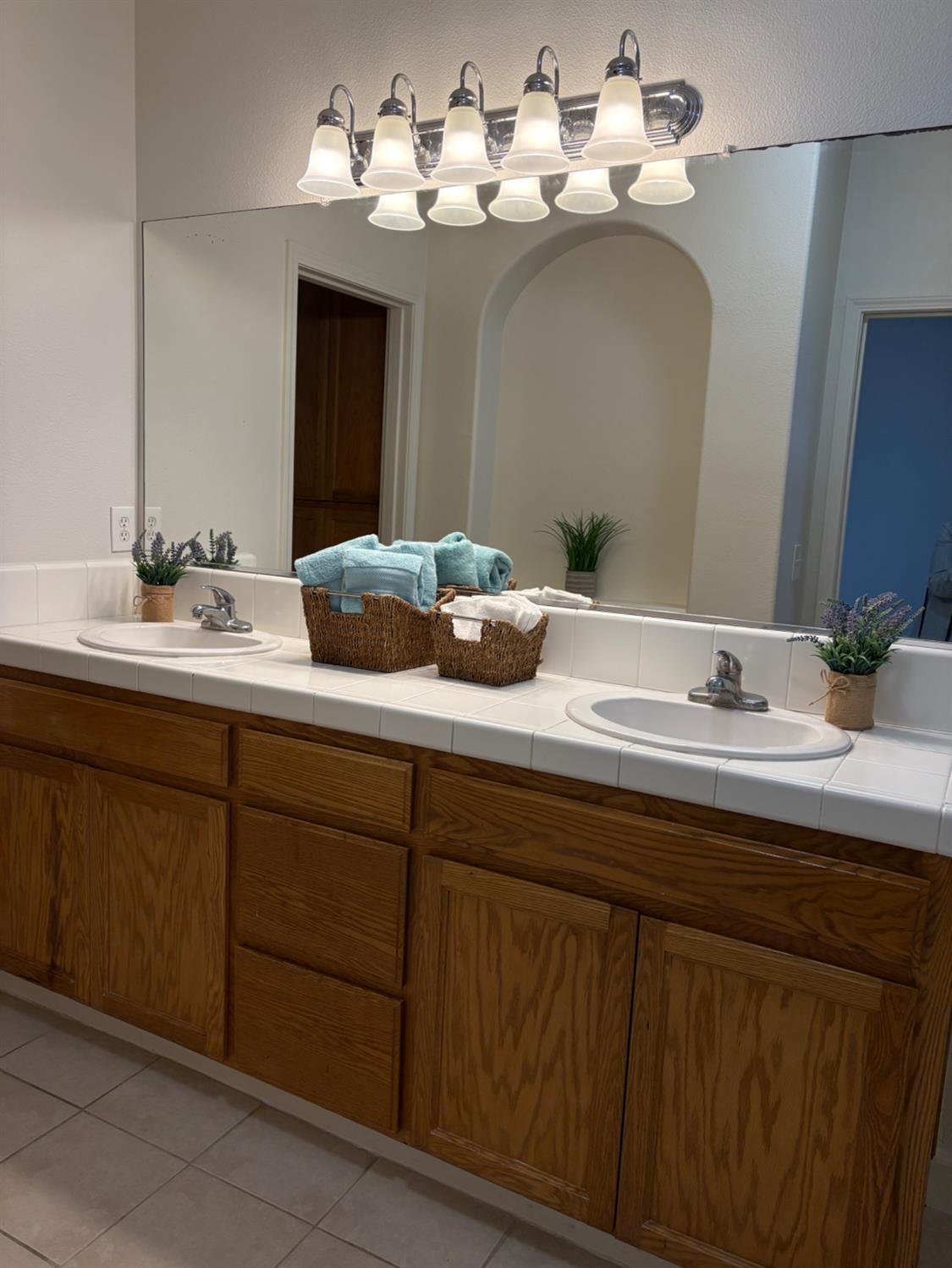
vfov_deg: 67.3
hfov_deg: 53.1
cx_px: 476
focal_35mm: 26
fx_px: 953
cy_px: 634
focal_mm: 5.96
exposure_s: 1/131
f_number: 1.6
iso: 125
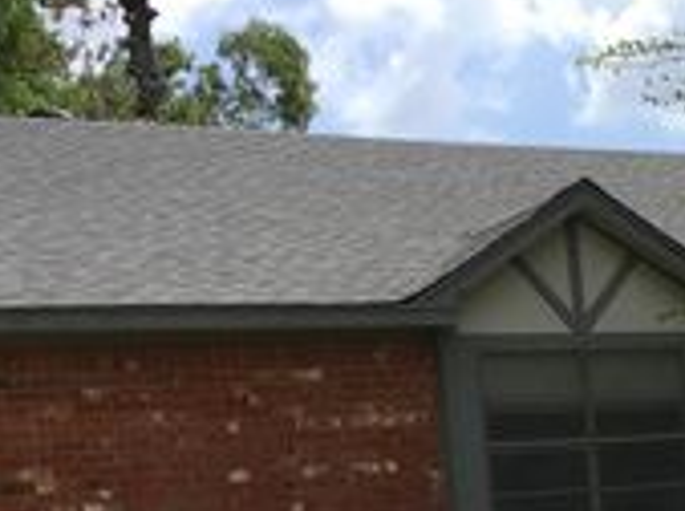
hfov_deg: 21.3
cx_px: 803
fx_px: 1698
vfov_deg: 16.3
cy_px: 631
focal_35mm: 86
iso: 32
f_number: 2.2
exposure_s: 1/1364
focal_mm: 4.15
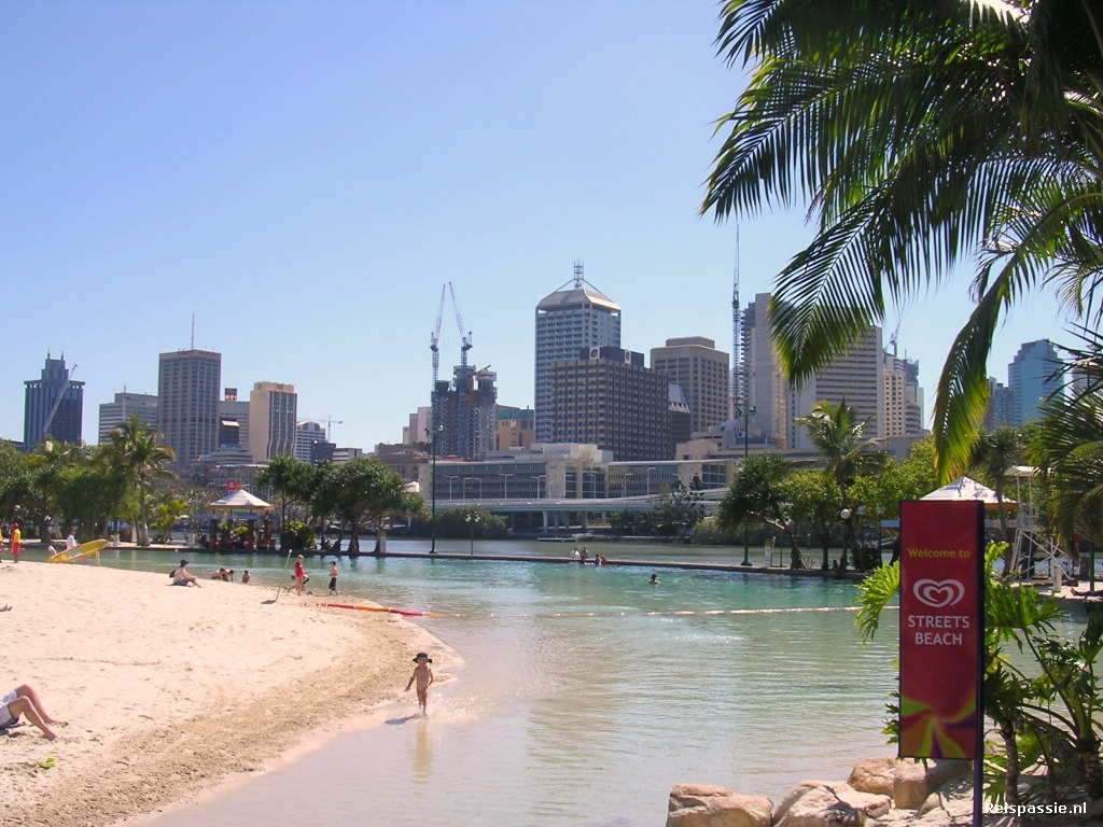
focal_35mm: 38
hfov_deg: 49.0
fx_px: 1211
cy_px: 414
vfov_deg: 37.7
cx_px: 552
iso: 100
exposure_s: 1/333
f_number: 5.6
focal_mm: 5.8
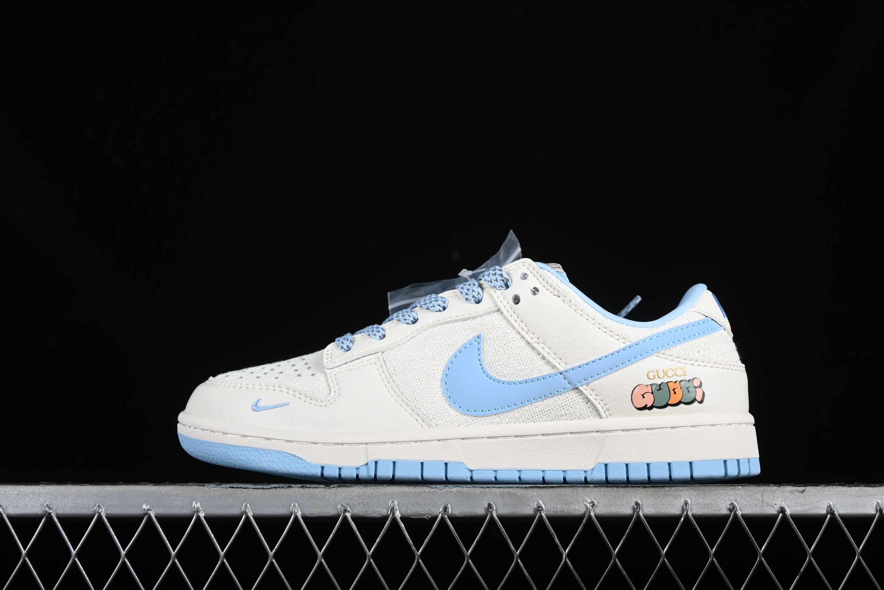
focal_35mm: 75
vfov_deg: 18.2
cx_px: 442
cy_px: 295
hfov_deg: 27.0
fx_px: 1842
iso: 160
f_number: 6.3
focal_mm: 50
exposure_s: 1/200
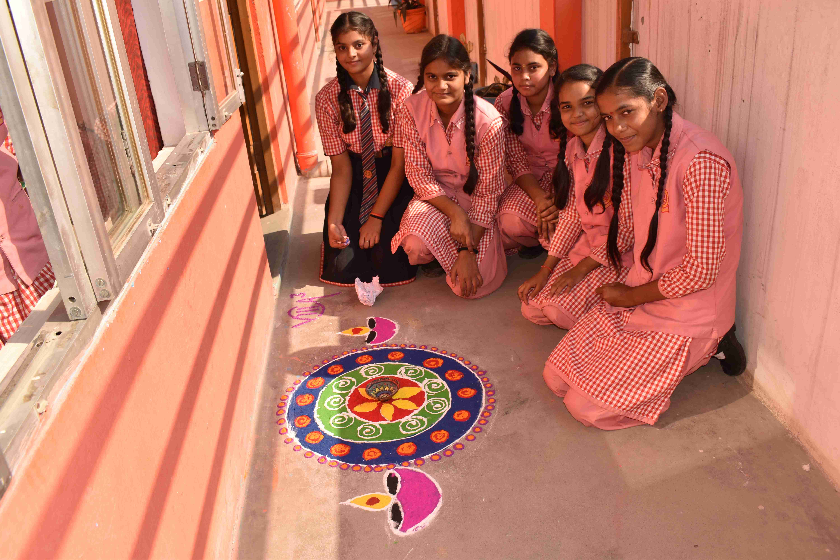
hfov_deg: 61.9
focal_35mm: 30
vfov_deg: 43.6
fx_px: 700
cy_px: 280
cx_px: 420
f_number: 8
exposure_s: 1/200
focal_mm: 20
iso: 100
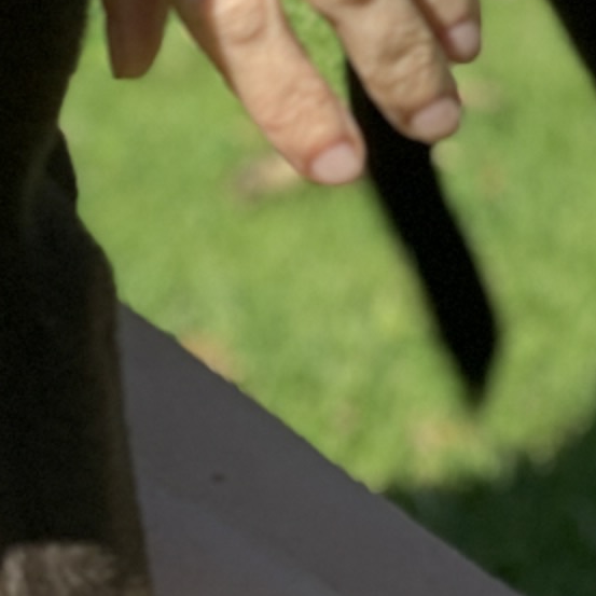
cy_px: -893
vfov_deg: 5.1
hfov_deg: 5.1
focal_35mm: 335
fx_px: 6526
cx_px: -638
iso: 16
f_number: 2.4
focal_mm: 6
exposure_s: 1/1020
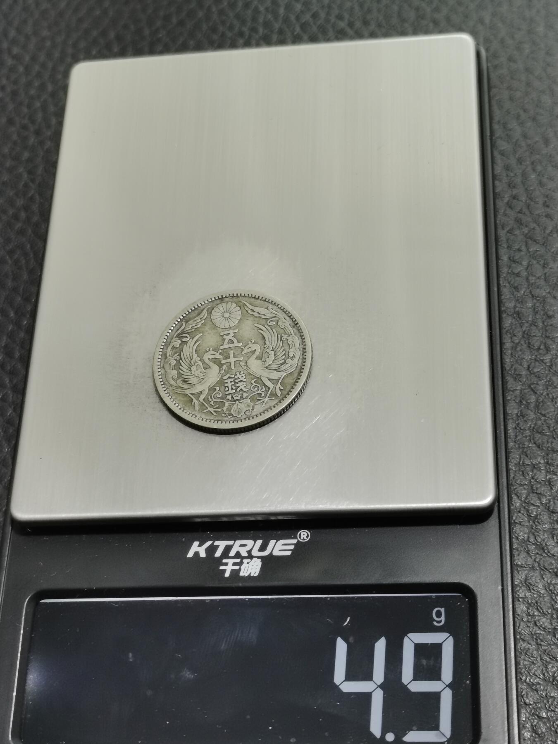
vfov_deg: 31.2
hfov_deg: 23.7
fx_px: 1333
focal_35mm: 62
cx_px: 279
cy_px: 372
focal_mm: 5.58
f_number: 1.8
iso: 100
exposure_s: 1/100
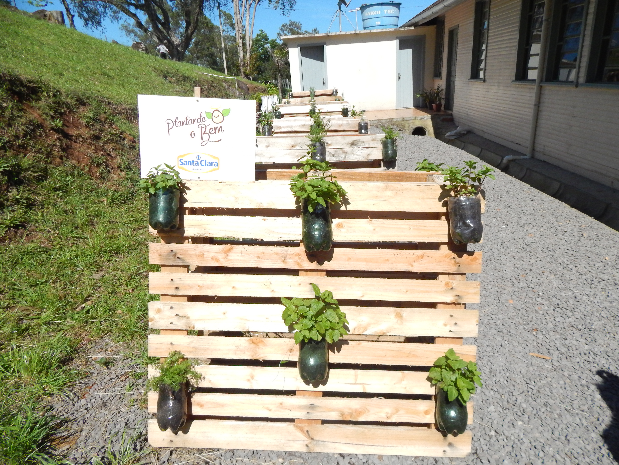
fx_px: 411
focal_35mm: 23
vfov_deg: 58.9
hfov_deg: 73.9
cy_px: 232
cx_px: 310
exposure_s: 1/1500
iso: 400
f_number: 6
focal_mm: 4
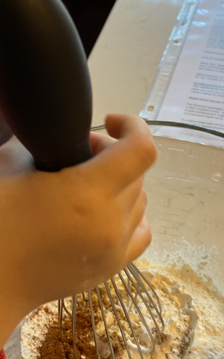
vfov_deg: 34.5
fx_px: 567
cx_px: 122
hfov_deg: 22.3
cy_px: 259
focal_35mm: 58
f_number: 1.8
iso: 80
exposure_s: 1/120
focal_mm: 4.25
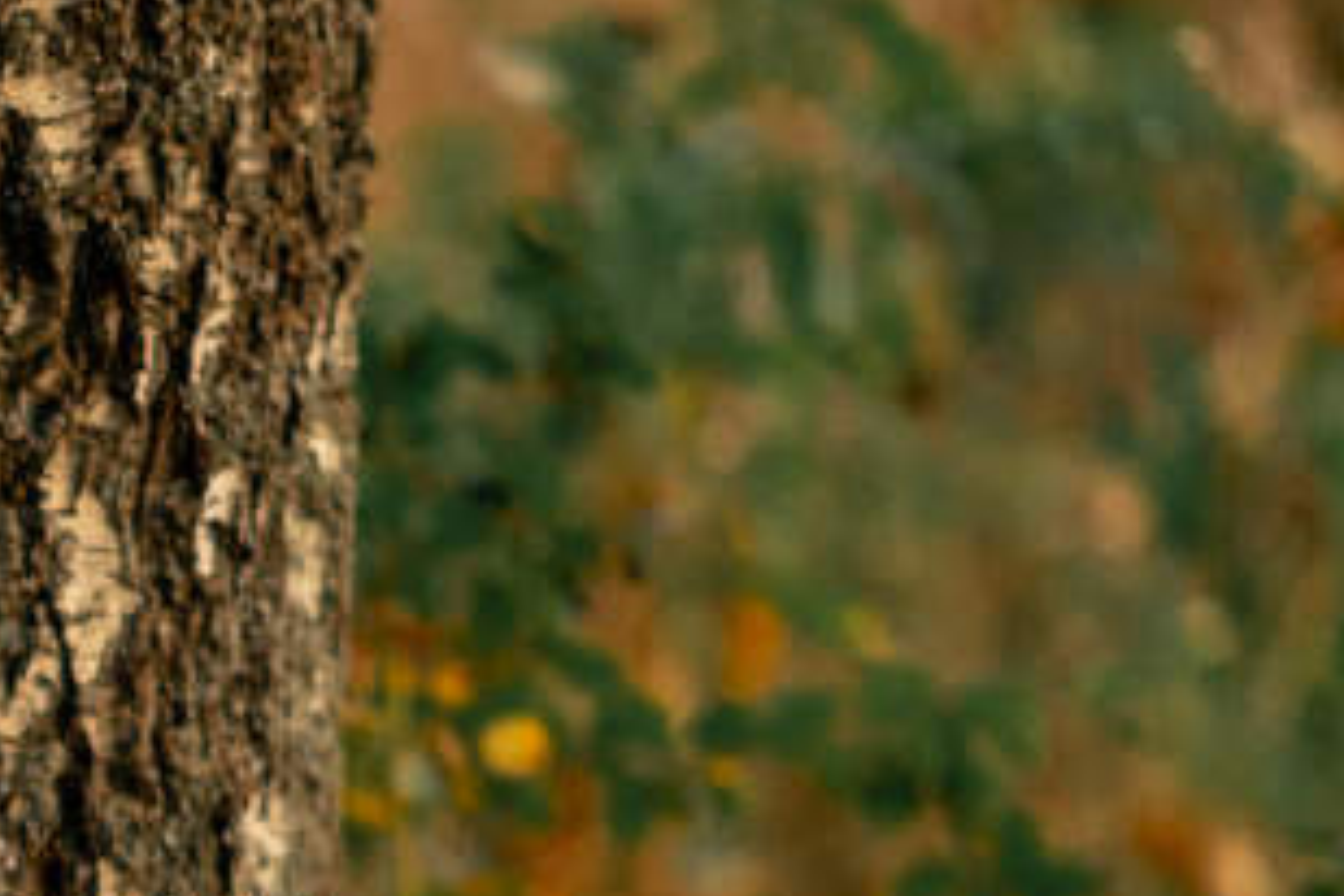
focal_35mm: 476
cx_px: -1174
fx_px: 17769
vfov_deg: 2.9
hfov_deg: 4.3
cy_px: 1916
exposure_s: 1/320
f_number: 1.8
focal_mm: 105
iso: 250
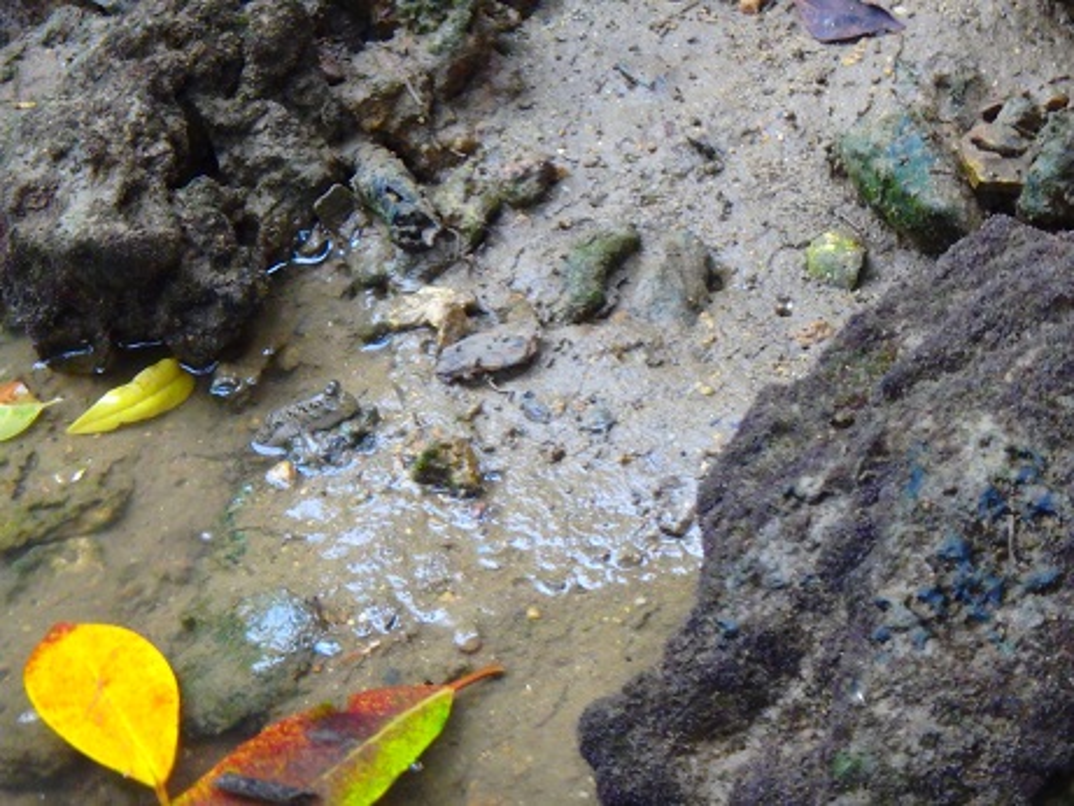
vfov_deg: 14.1
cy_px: 403
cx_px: 537
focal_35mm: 105
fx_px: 3259
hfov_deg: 18.7
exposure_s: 1/40
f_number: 5.7
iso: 800
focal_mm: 18.7
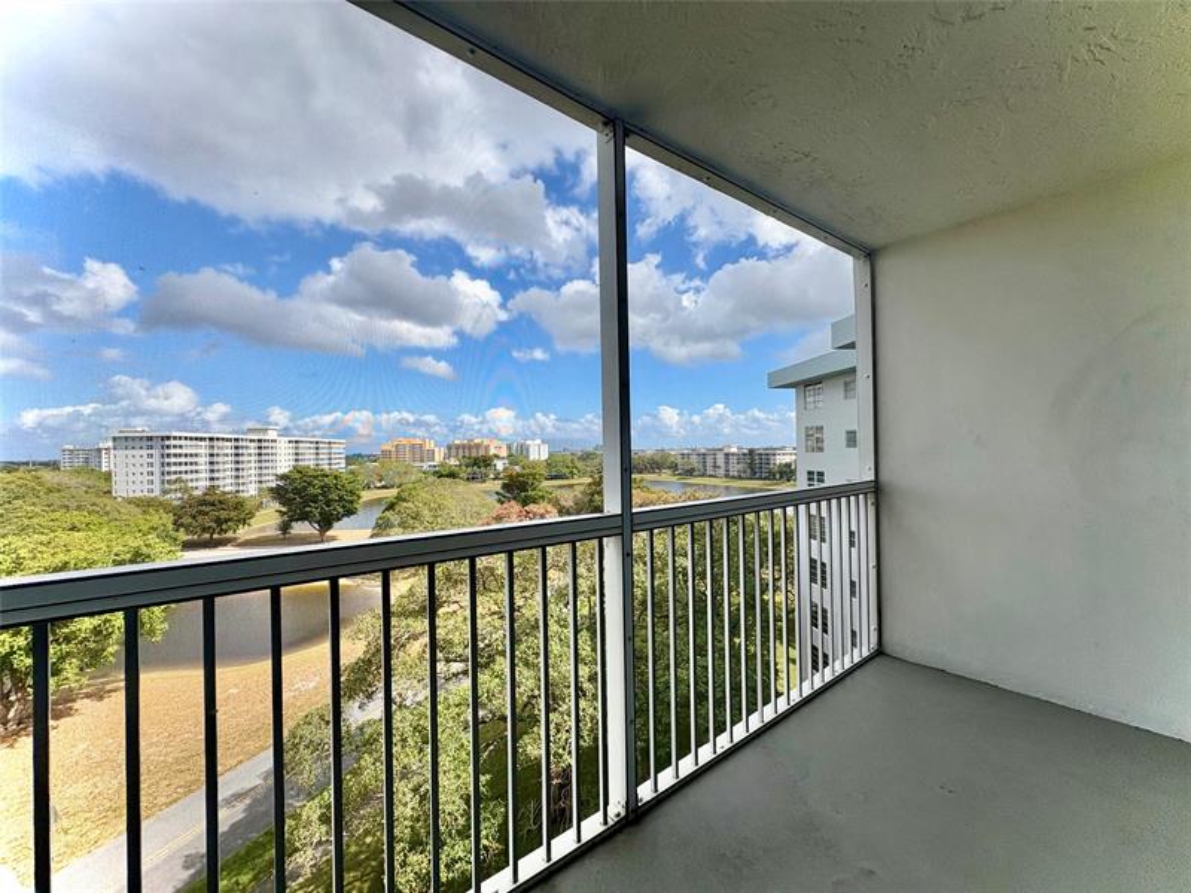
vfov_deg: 85.7
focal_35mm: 14
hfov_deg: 102.1
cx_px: 596
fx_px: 482
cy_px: 446
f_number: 2.2
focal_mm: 2.22
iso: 50
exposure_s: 1/1160
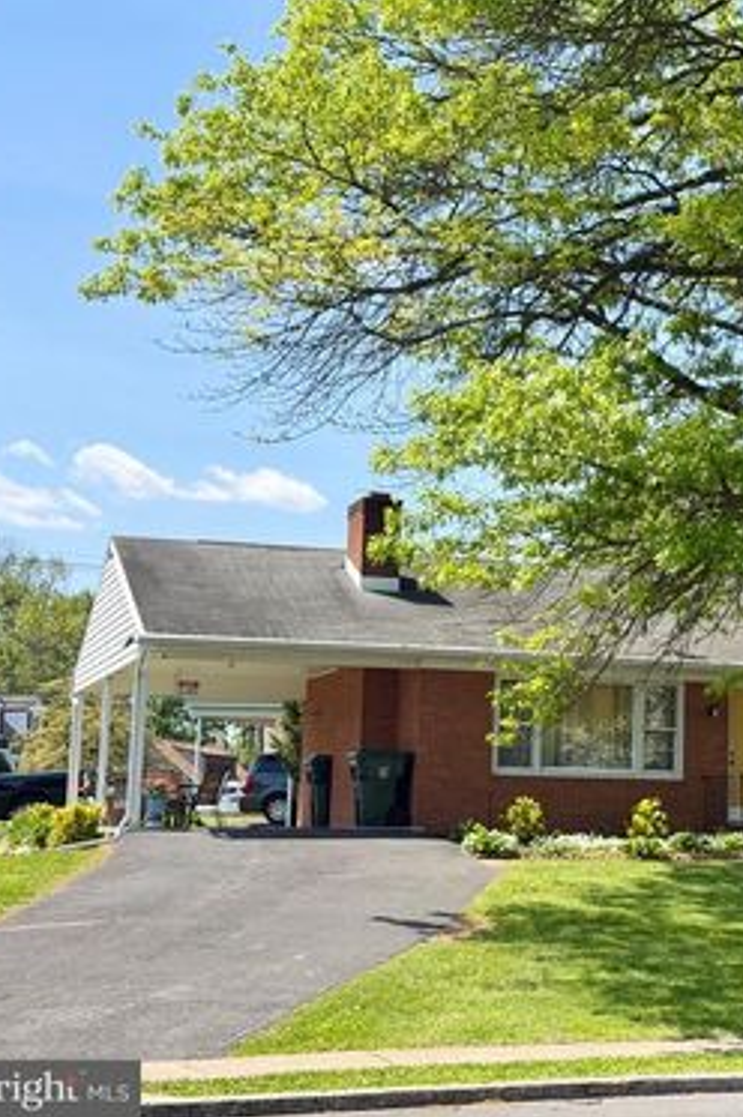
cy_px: 558
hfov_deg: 19.8
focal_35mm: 67
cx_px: 707
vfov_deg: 30.1
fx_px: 2078
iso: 80
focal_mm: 6.76
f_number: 1.78
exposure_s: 1/2762
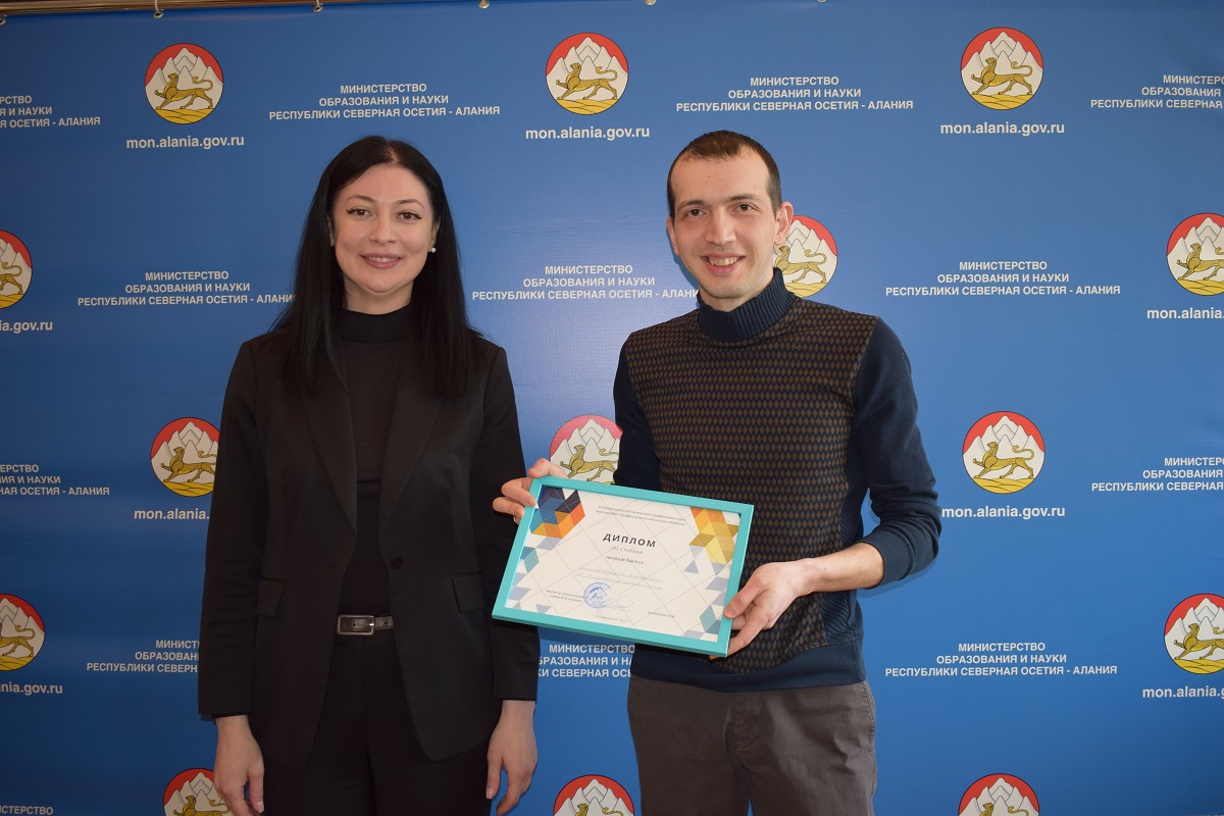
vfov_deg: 36.9
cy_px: 408
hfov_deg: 53.1
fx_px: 1224
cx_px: 612
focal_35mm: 36
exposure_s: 1/40
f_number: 3.8
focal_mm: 24
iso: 400
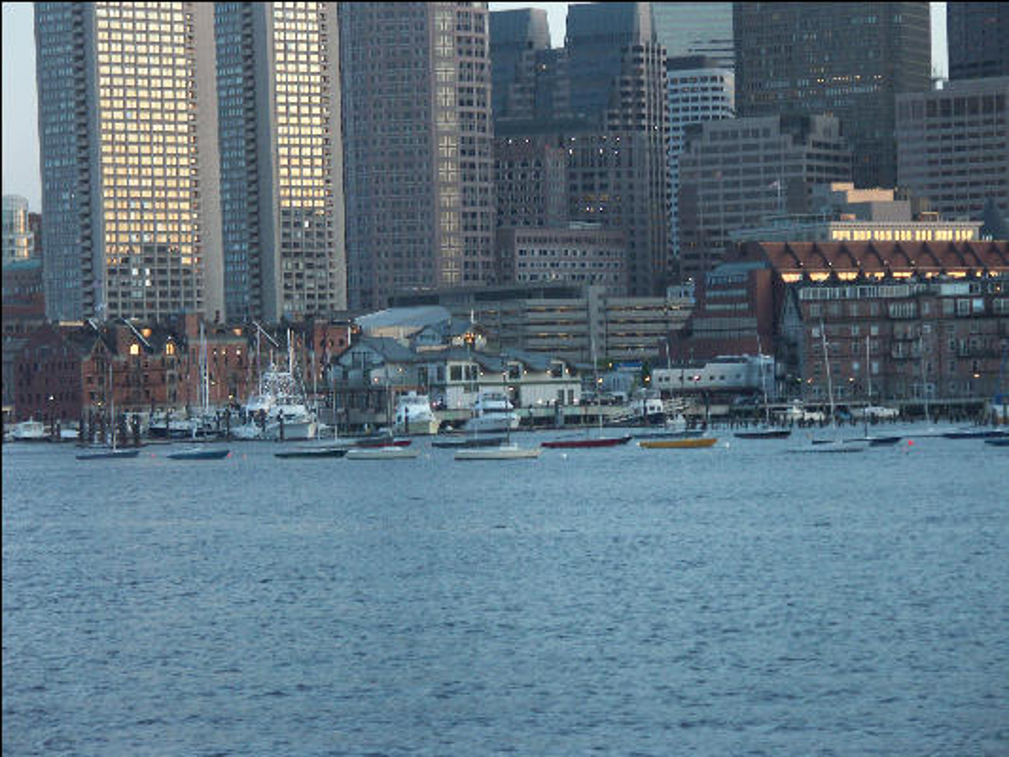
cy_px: 378
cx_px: 504
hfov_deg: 14.4
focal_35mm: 137
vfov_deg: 10.8
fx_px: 3994
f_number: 3.2
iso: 200
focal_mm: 34.73
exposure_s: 1/100
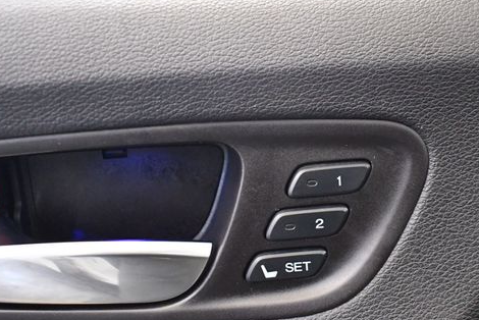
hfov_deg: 39.9
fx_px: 652
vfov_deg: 27.5
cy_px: 191
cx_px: 315
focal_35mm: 49
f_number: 3.5
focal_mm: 18
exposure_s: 1/60
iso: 4500
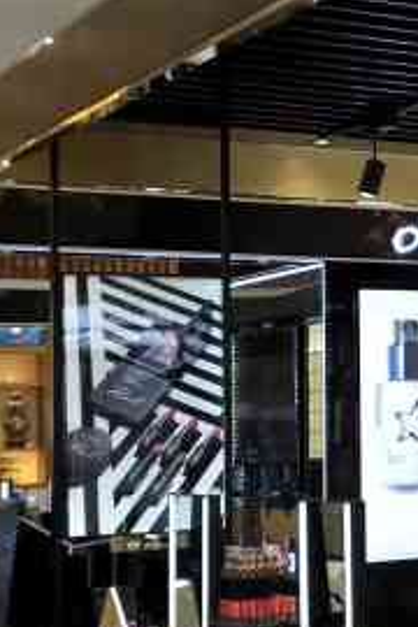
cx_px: 606
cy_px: 333
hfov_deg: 14.3
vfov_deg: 22.6
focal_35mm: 90
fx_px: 1567
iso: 80
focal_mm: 4.36
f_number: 1.8
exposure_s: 1/100
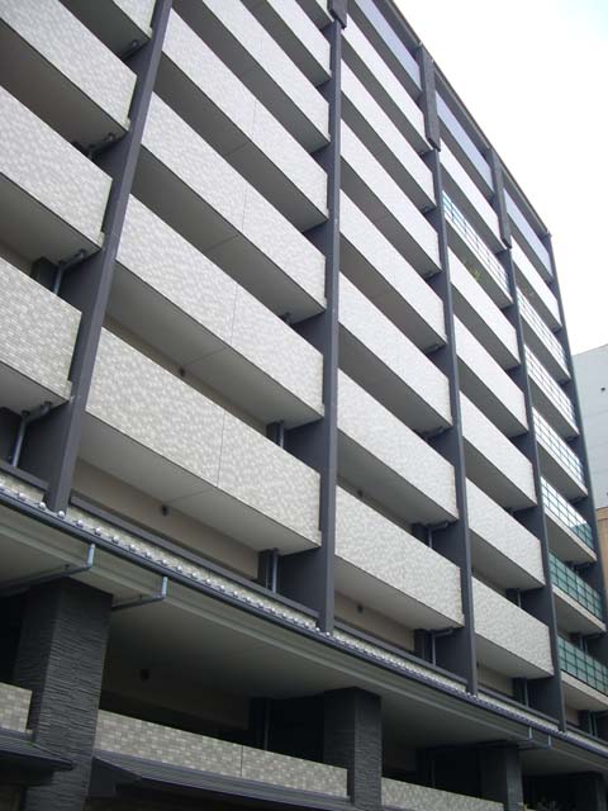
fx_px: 820
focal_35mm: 35
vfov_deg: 52.6
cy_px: 406
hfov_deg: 40.7
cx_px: 304
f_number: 2.6
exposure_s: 1/250
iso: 80
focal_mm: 5.8
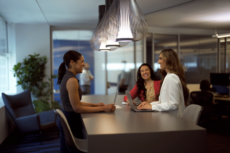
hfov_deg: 39.6
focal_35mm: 50
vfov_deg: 27.0
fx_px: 319
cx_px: 115
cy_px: 76
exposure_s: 1/640
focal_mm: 50
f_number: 1.3
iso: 320
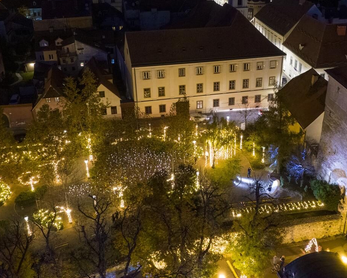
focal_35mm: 36
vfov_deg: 40.4
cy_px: 81
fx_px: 370
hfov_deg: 50.1
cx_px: 196
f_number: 2.8
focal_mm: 8.38
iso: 810
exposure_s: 1/5
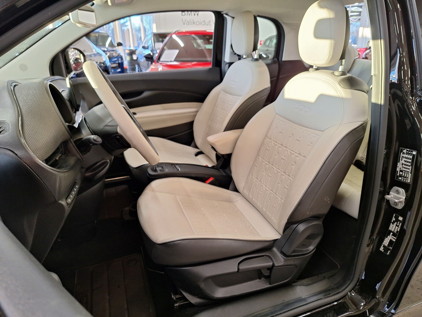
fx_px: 280
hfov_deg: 73.9
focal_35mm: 23
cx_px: 211
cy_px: 158
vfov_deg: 58.9
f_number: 1.8
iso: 160
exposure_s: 1/50
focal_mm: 5.54
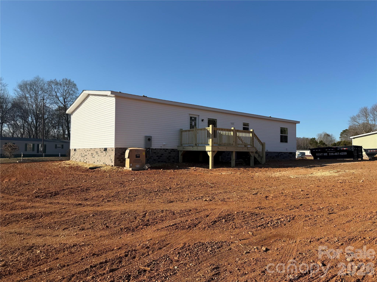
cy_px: 141
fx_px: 261
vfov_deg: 56.8
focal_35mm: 24
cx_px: 188
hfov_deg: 71.6
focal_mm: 6.76
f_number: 1.78
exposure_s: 1/3953
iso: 80
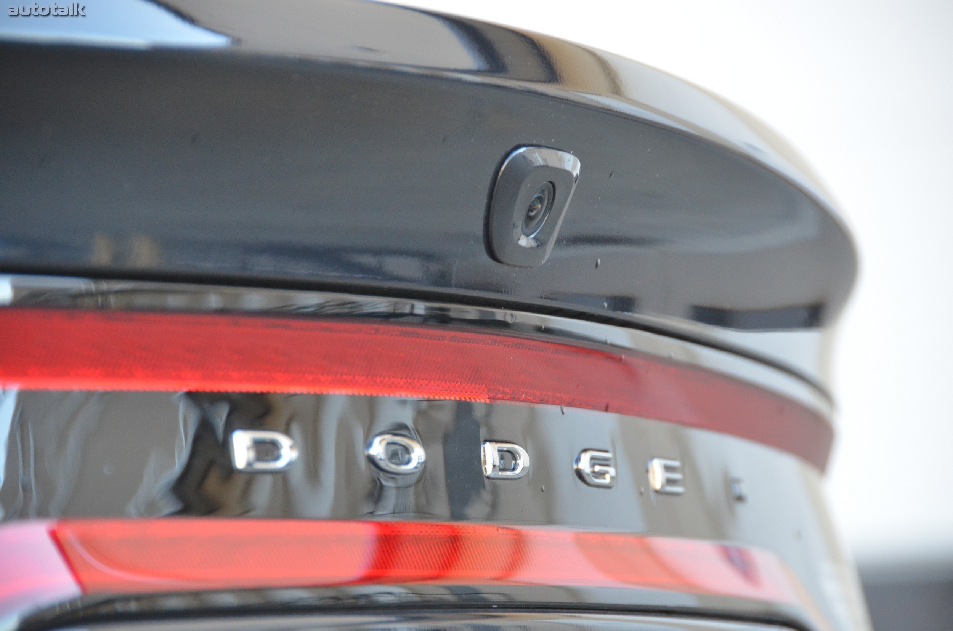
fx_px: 7925
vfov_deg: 4.6
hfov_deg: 6.9
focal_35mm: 300
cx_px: 476
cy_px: 316
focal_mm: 200
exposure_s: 1/400
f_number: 5.6
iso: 1600
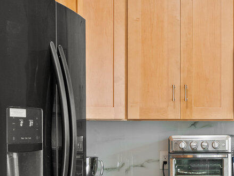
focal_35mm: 108
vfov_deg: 13.6
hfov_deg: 16.9
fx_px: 730
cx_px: 324
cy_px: 136
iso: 500
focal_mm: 24
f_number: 7.1
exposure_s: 1/2
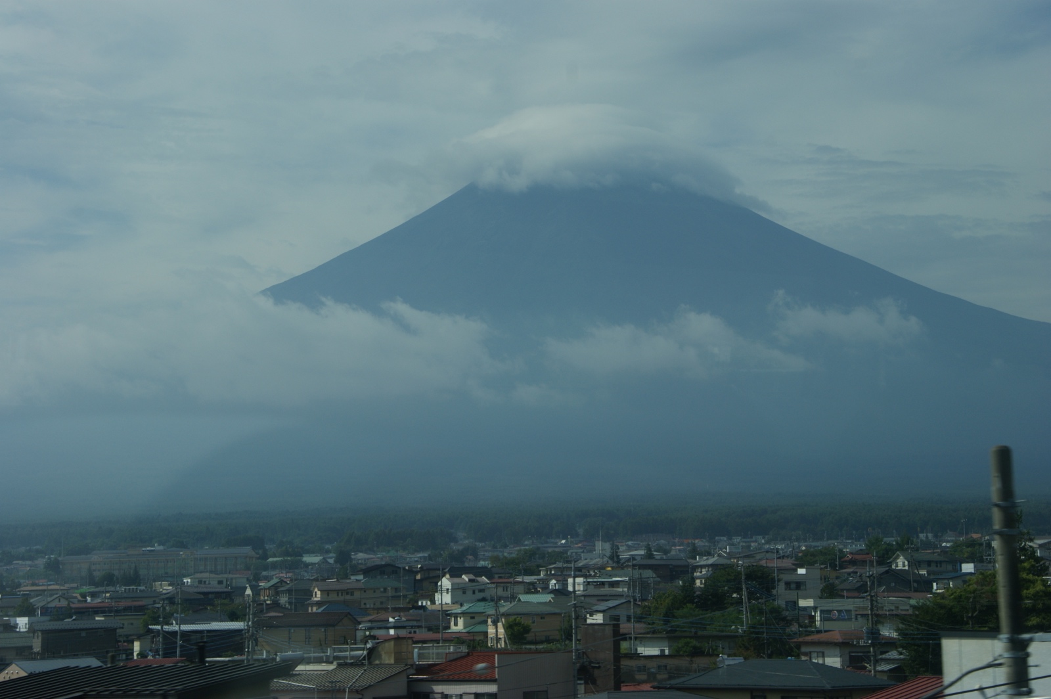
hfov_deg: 24.6
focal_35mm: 82
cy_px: 350
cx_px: 526
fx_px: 2407
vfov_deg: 16.5
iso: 100
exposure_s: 1/320
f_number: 13
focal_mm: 55
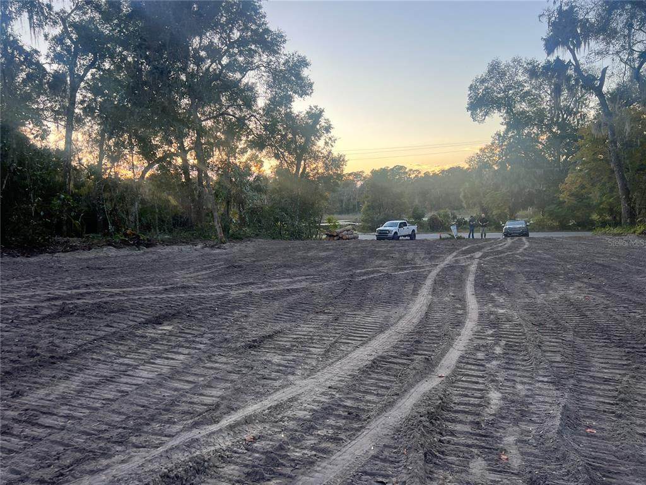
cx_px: 323
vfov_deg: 53.1
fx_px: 485
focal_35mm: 26
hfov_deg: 67.3
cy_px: 242
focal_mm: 5.7
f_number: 1.5
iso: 50
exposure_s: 1/320
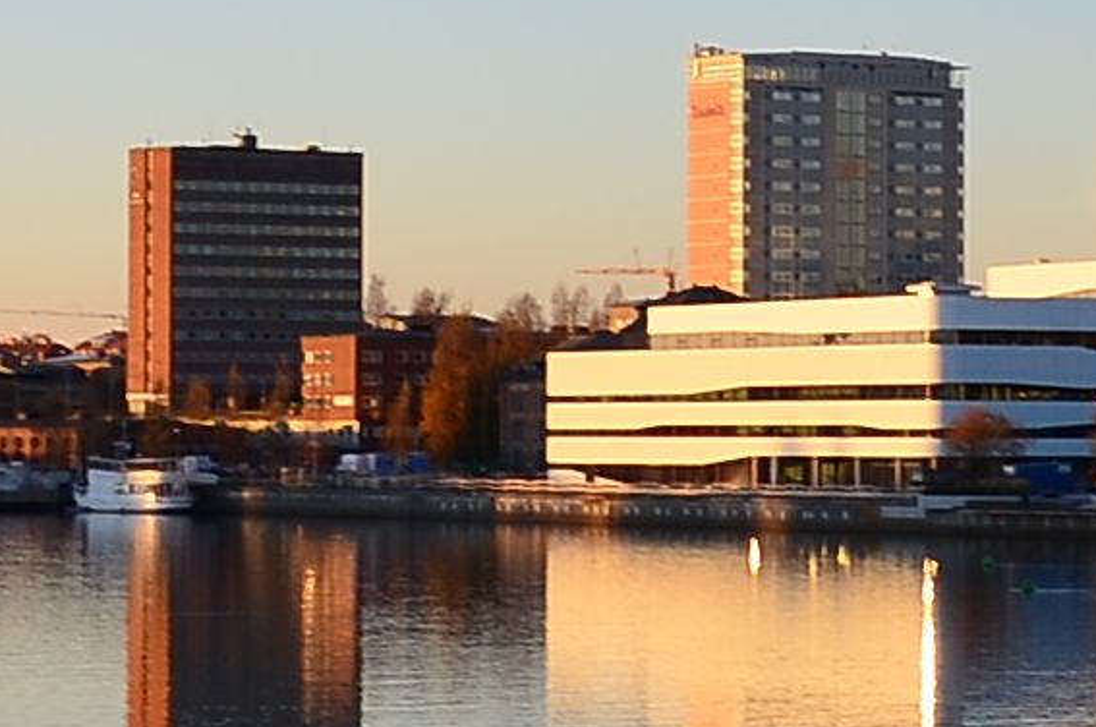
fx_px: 5349
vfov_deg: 7.8
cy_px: 265
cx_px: 814
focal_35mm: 176
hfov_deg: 11.7
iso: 125
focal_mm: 18
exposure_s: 1/160
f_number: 6.3
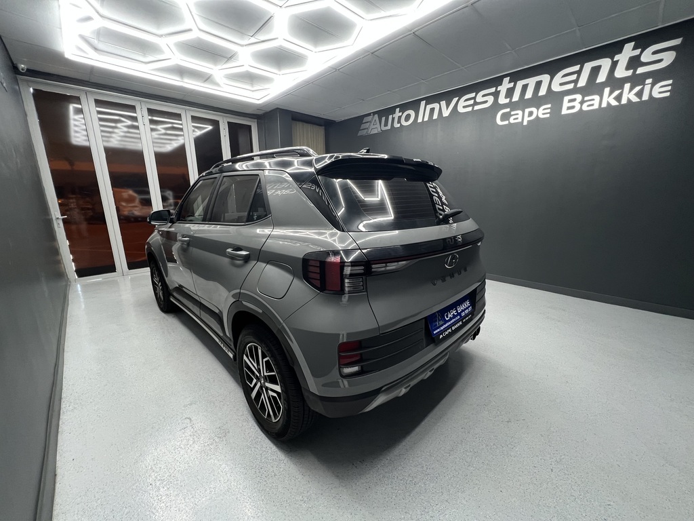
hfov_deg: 106.2
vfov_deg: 89.9
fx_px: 261
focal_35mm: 13
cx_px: 347
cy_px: 260
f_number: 1.8
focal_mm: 1.57
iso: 200
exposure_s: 1/50
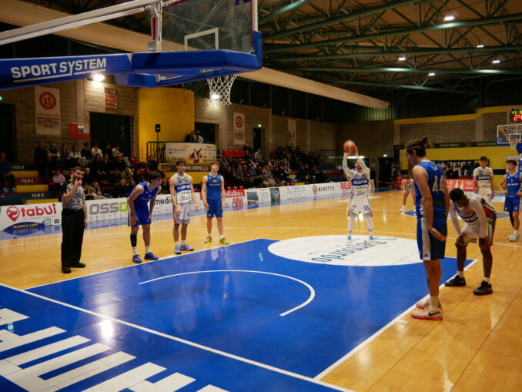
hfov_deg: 59.9
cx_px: 261
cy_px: 196
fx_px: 453
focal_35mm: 30
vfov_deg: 46.8
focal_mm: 15
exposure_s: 1/60
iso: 640
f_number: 3.7
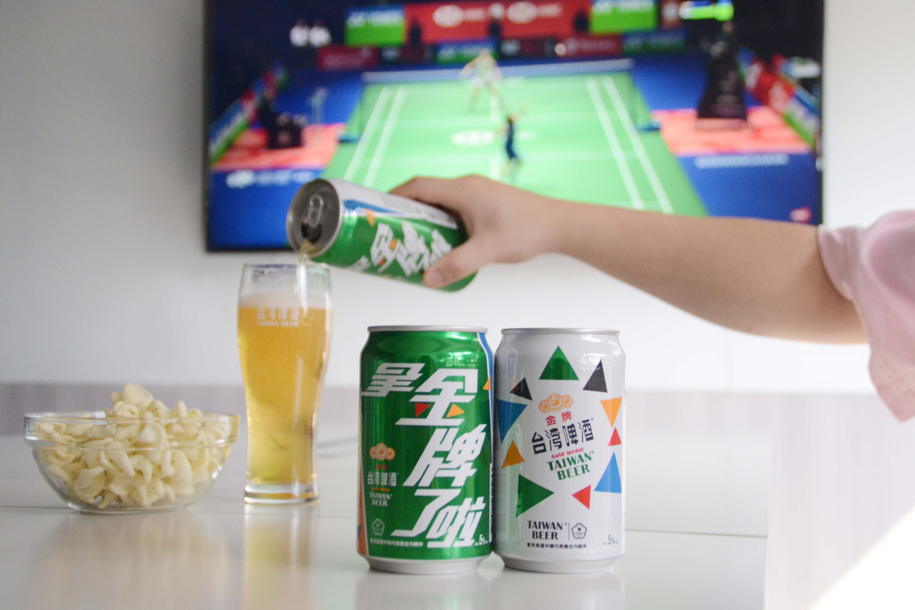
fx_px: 1334
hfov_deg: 37.9
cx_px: 458
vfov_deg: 25.8
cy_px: 305
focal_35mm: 52
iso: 1400
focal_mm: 35
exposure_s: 1/60
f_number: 5
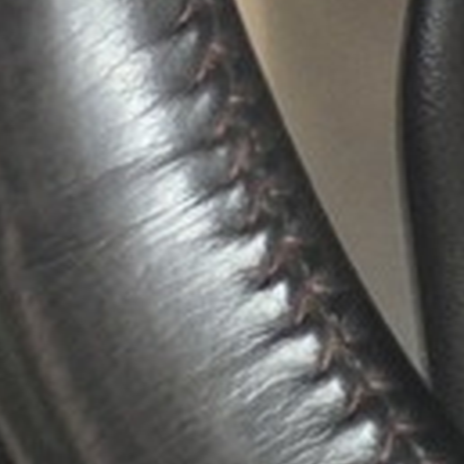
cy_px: -856
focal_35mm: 162
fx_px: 2457
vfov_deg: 9.0
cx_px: 1539
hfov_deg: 8.4
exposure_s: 1/100
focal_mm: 5.4
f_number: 1.8
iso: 250
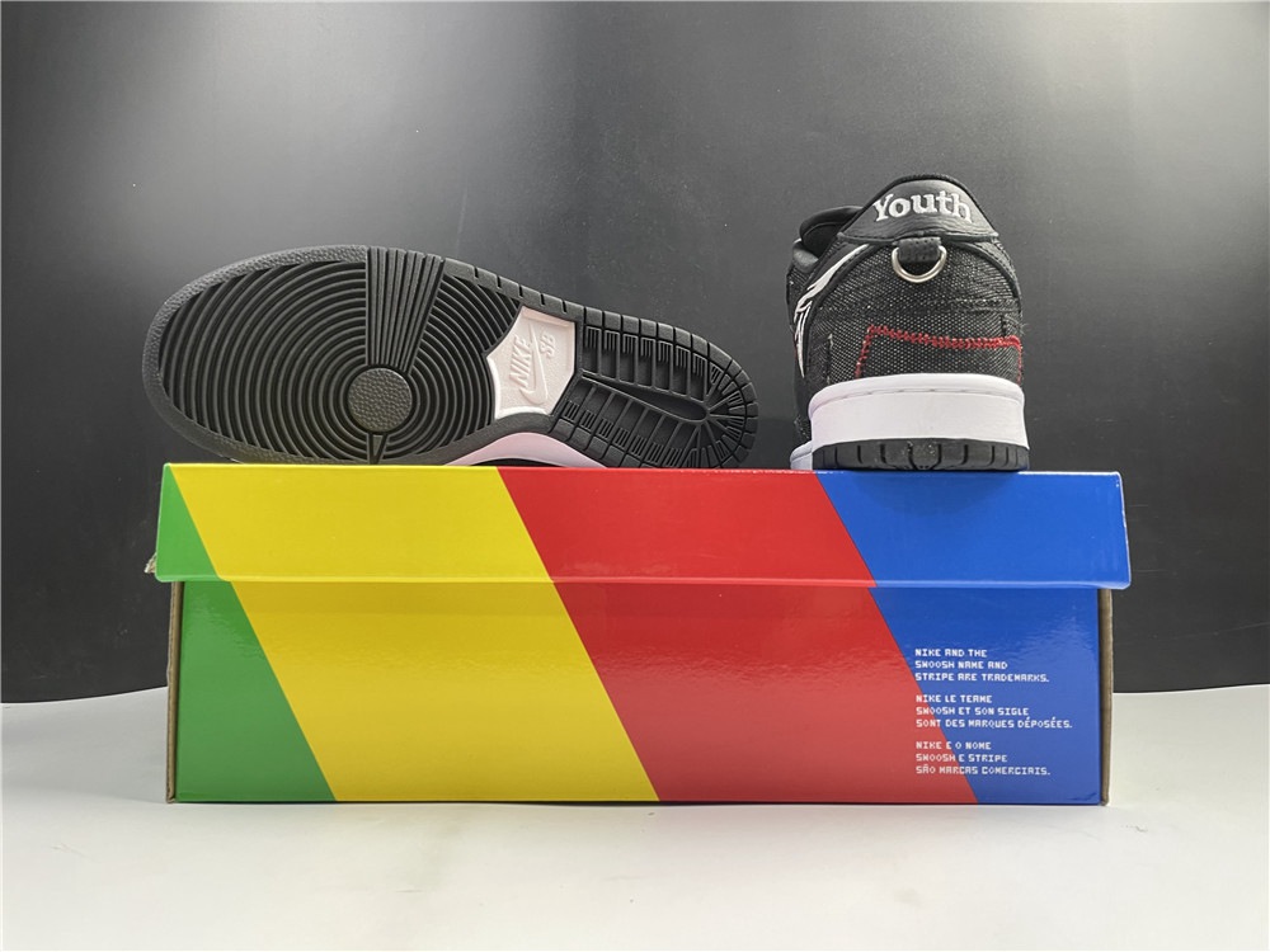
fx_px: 954
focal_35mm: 26
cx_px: 635
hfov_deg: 67.3
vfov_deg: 53.1
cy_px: 476
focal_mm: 4.2
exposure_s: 1/50
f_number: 1.6
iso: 80
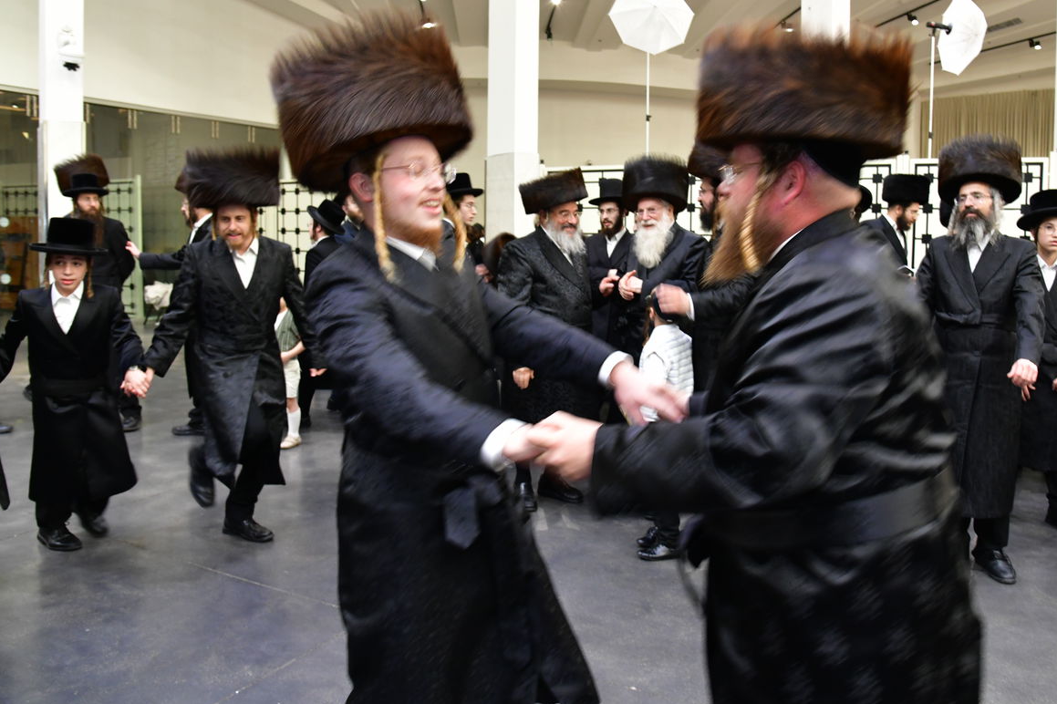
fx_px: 851
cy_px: 287
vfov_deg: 44.7
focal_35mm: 29
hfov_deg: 63.5
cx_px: 580
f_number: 5.6
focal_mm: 24
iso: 2000
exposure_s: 1/100
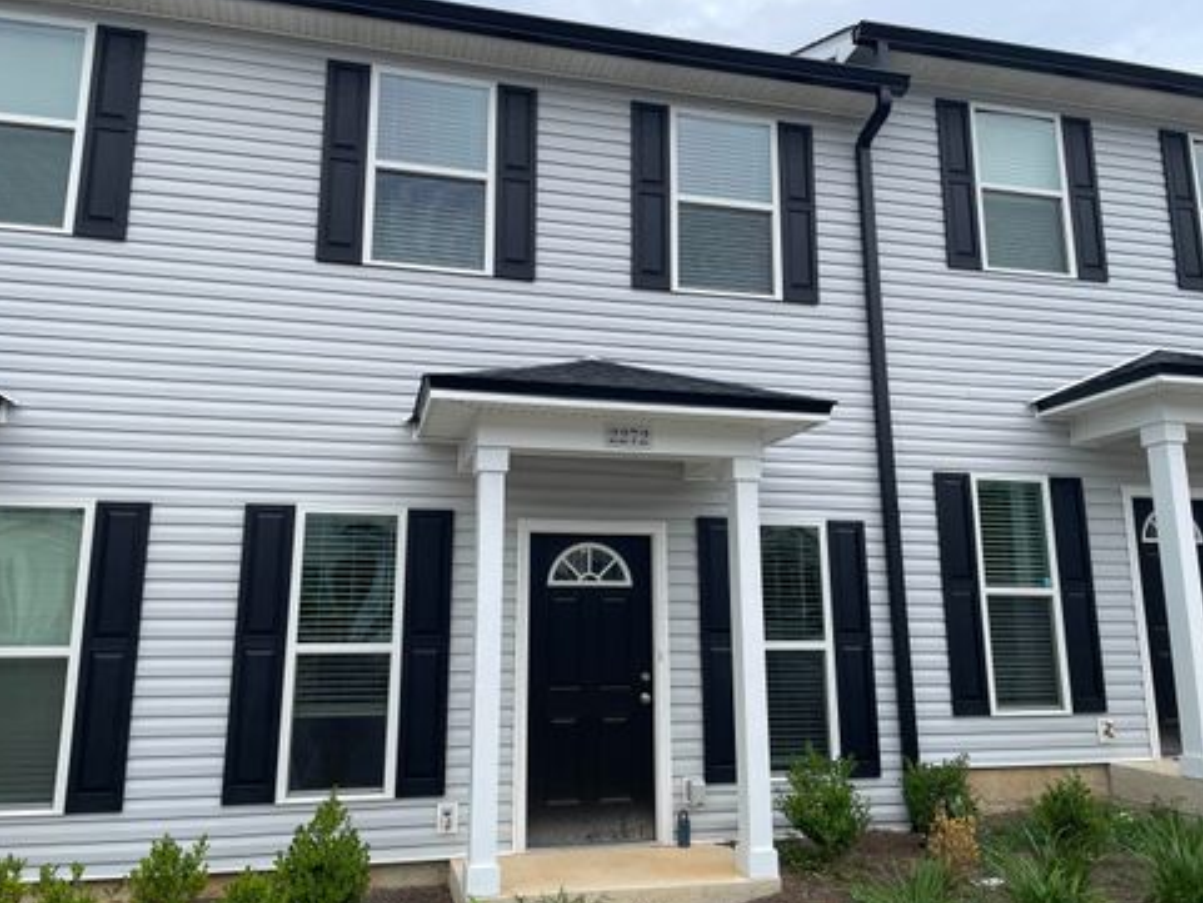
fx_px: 939
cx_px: 595
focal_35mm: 27
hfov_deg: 65.3
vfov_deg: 51.4
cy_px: 446
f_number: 1.6
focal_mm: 4.2
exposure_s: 1/2020
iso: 32
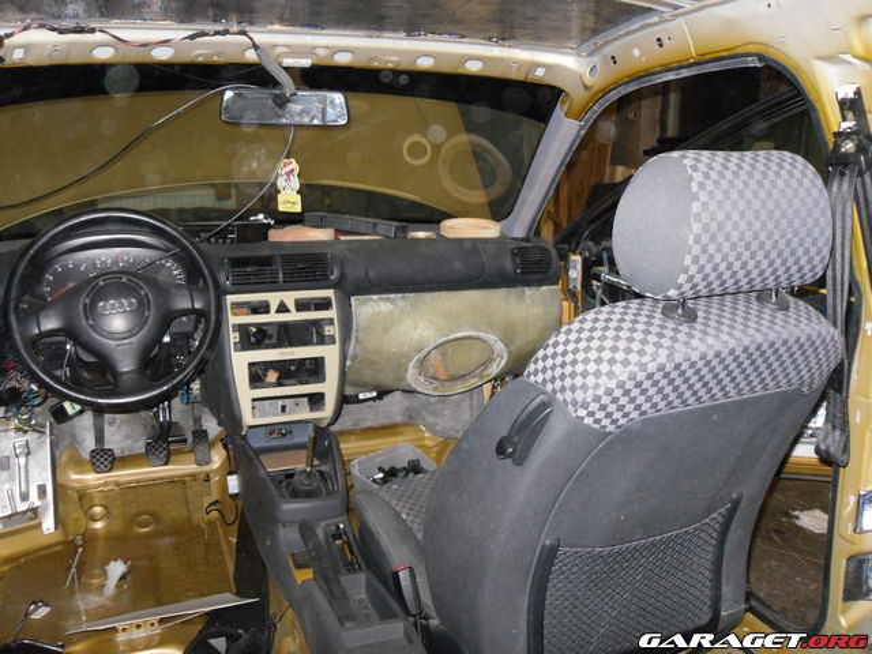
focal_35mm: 35
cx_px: 436
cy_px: 327
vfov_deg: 40.7
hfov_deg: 52.6
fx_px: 882
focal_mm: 6.3
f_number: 3.5
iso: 200
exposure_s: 1/45
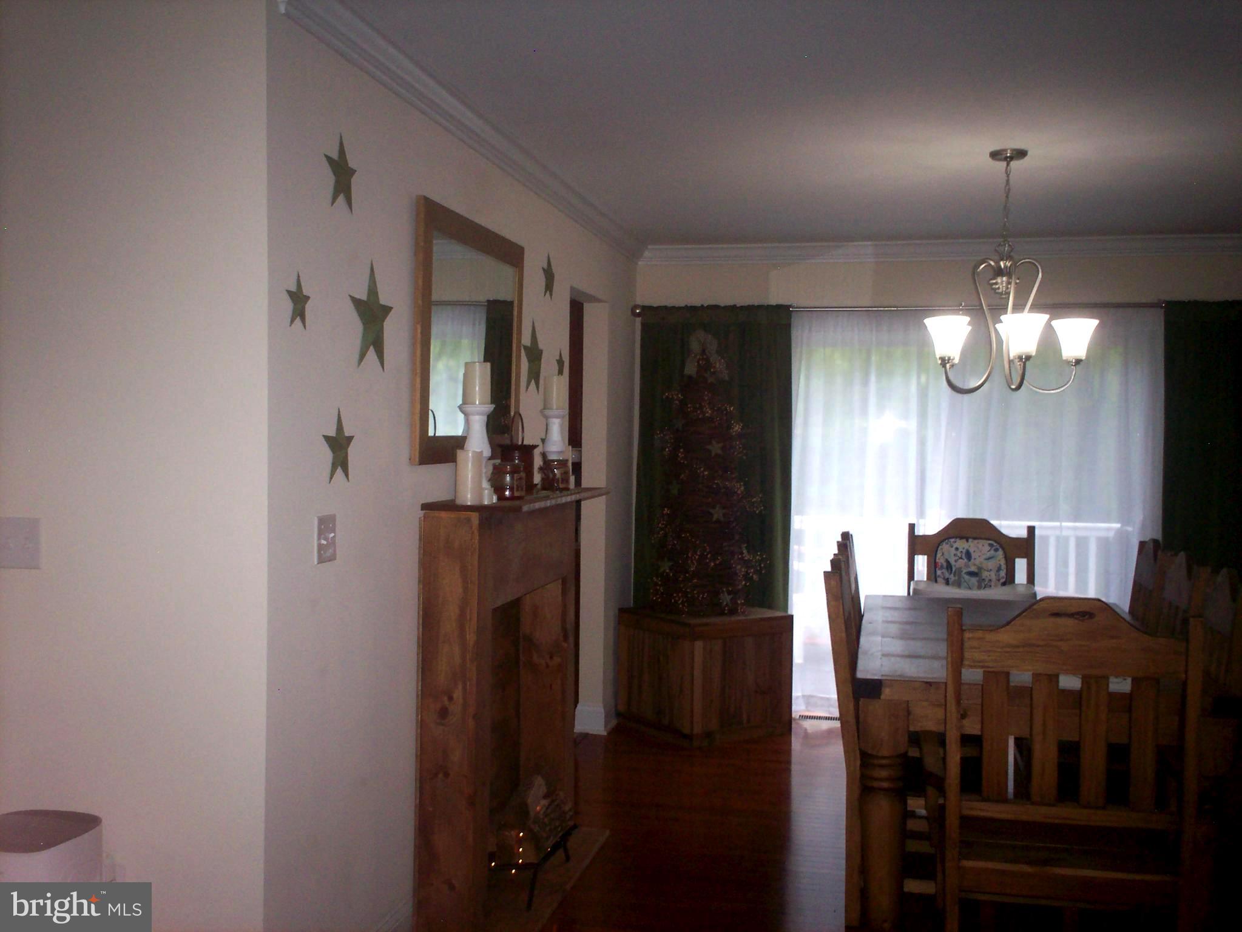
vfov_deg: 39.7
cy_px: 466
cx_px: 621
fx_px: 1292
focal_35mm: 36
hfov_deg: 51.3
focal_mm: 6
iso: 140
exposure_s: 1/60
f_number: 4.5
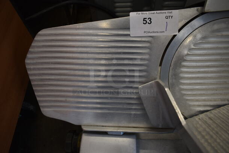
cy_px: 76
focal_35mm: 27
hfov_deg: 67.3
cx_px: 114
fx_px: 172
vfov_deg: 48.0
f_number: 3.5
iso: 160
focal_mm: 18
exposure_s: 1/30
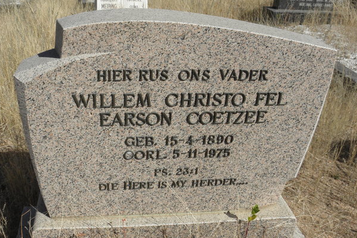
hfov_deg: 52.3
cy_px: 109
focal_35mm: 36
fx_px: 357
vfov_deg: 36.9
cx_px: 124
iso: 64
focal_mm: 4.6
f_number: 5.6
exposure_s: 1/500
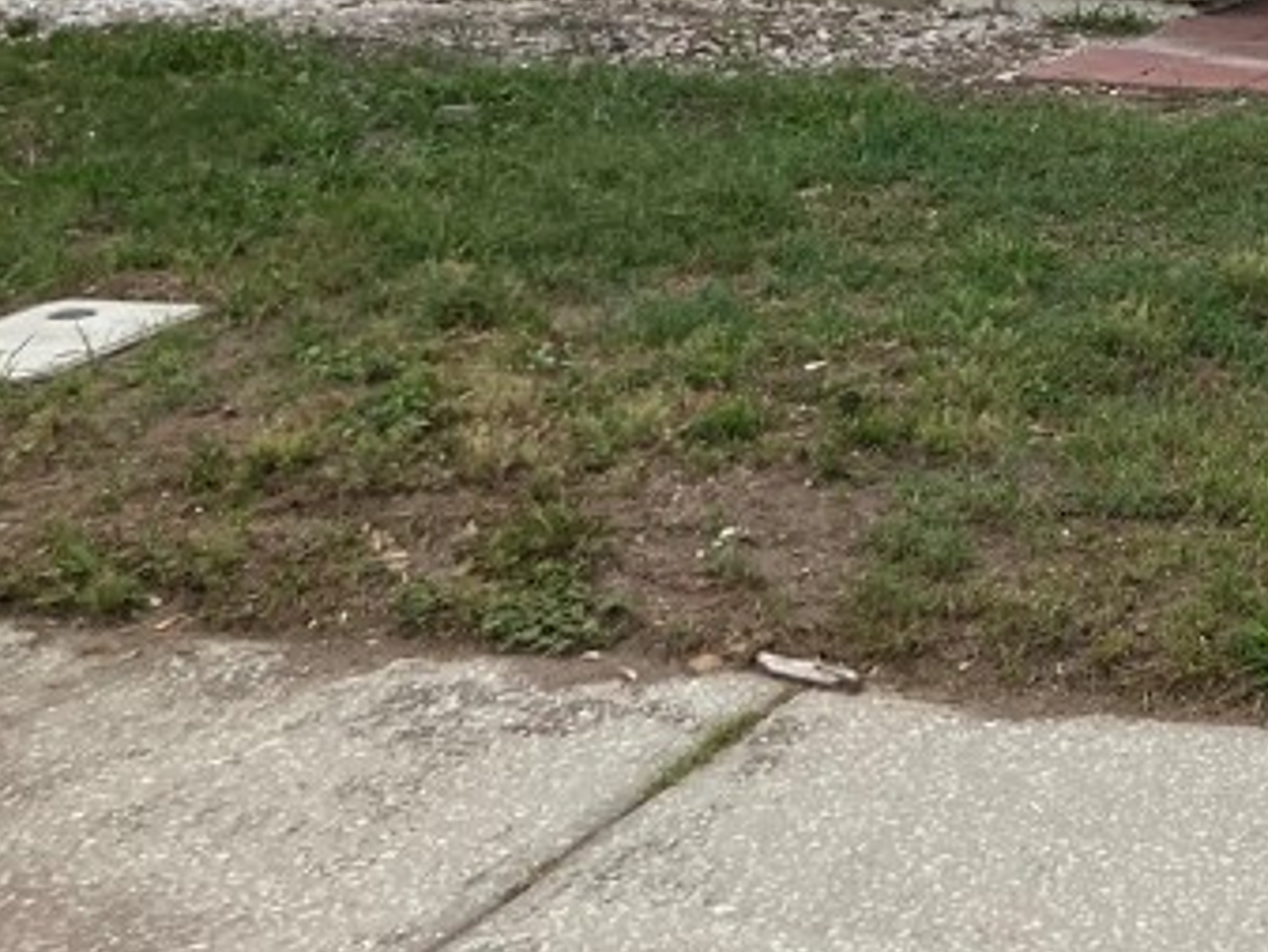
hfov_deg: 20.3
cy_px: -403
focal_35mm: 85
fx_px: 3115
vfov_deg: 16.1
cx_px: 1799
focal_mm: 3.99
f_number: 1.8
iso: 20
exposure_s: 1/1919
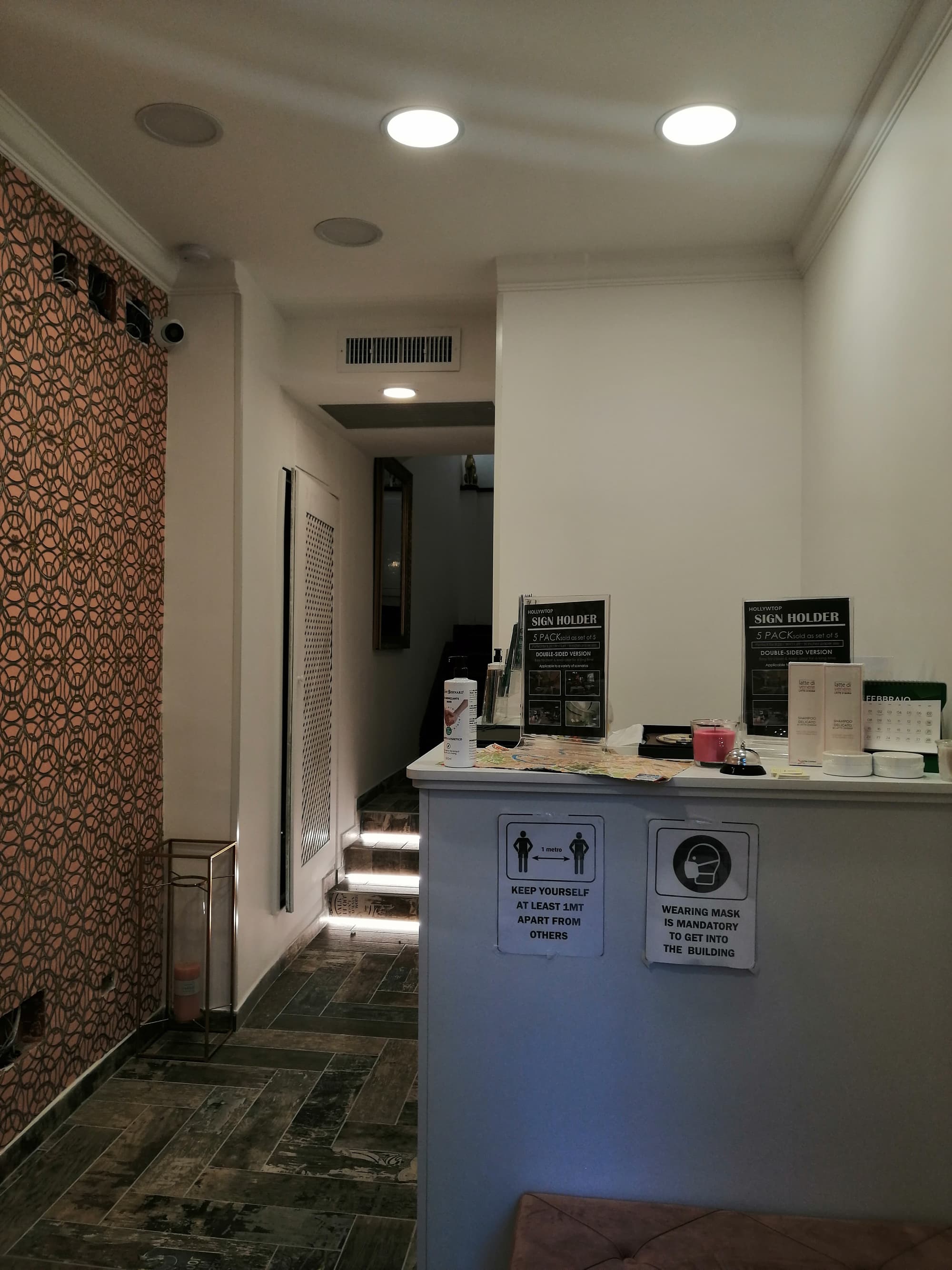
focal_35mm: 27
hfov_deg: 51.4
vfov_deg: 65.3
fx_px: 990
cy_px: 635
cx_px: 476
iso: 50
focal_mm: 3.95
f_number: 1.8
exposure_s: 1/105
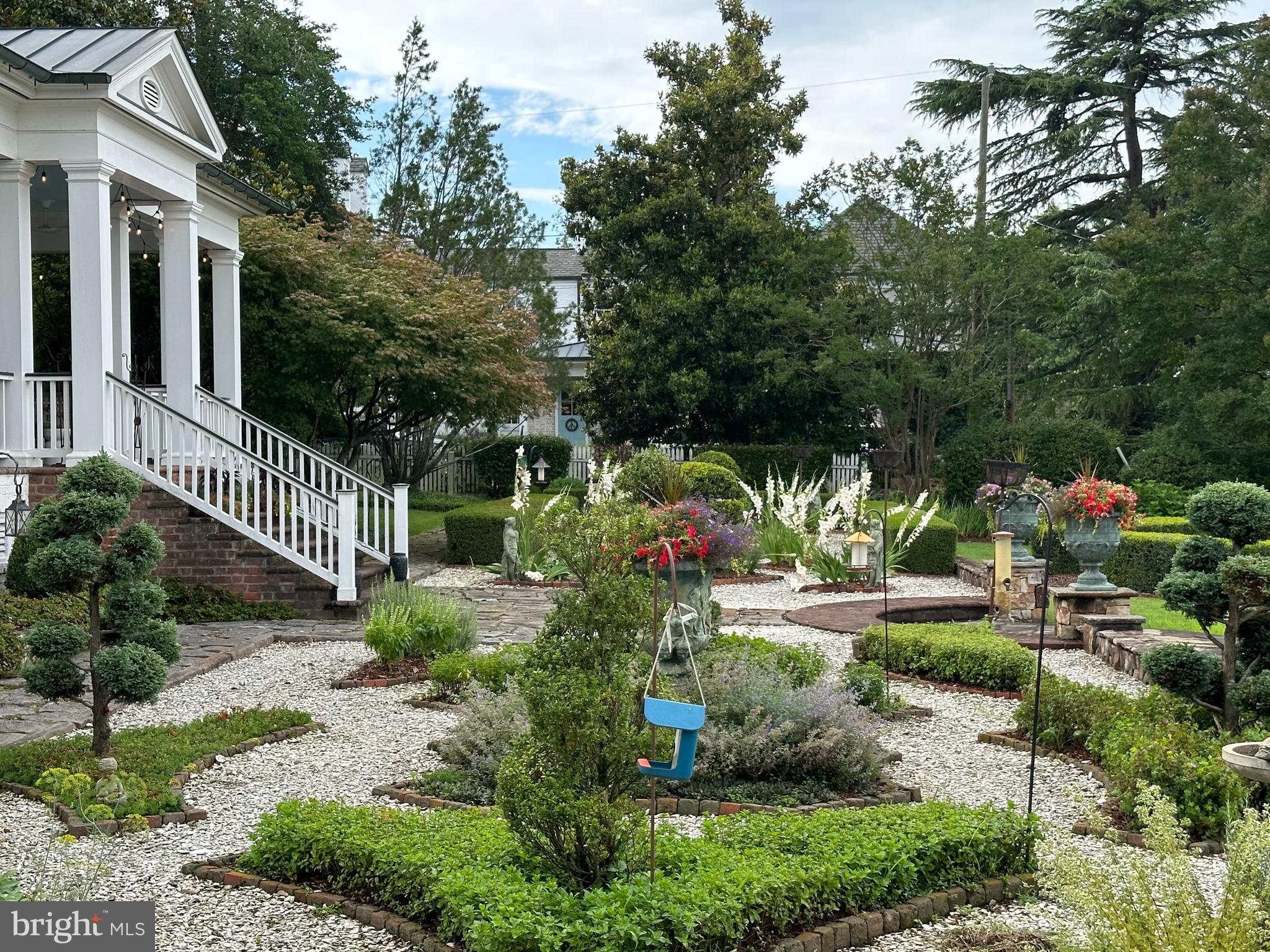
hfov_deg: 39.7
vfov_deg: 30.3
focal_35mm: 48
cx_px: 635
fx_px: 1761
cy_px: 476
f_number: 1.78
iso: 64
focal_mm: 6.86
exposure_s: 1/872
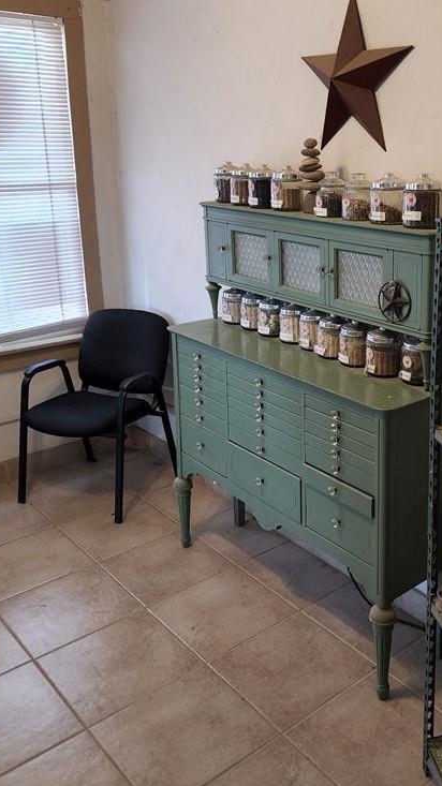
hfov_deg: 32.8
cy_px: 308
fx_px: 730
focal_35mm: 35
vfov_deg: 56.1
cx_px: 351
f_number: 1.8
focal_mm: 6.4
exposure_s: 1/120
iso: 400
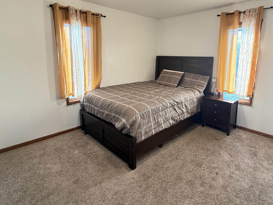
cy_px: 81
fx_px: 158
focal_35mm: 20
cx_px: 155
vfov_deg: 65.3
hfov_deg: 81.3
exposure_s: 1/60
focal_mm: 2.22
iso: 250
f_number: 2.2
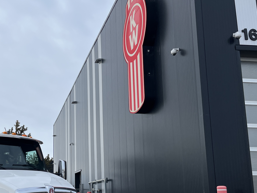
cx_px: 58
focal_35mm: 45
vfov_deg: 31.9
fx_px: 334
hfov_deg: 40.6
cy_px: 131
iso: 50
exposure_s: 1/2268
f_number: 1.6
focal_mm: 5.1
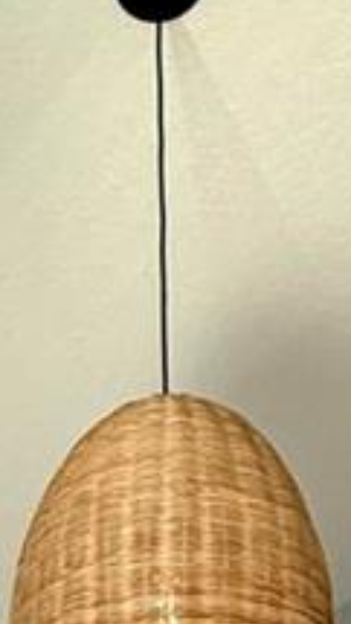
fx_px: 1406
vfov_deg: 17.8
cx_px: 49
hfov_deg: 14.1
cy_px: 1239
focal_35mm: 85
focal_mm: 2.22
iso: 250
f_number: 2.2
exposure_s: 1/99
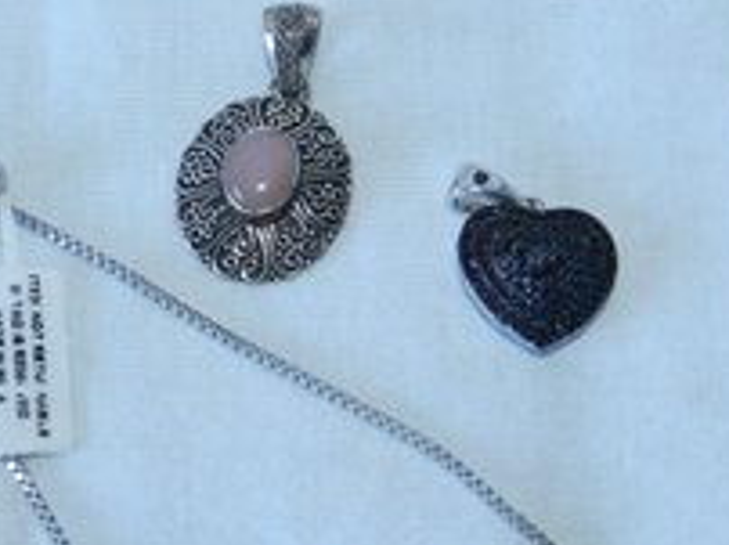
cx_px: 301
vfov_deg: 14.5
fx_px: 2146
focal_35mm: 102
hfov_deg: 19.3
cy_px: 316
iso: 200
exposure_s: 1/30
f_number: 4.6
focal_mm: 10.7
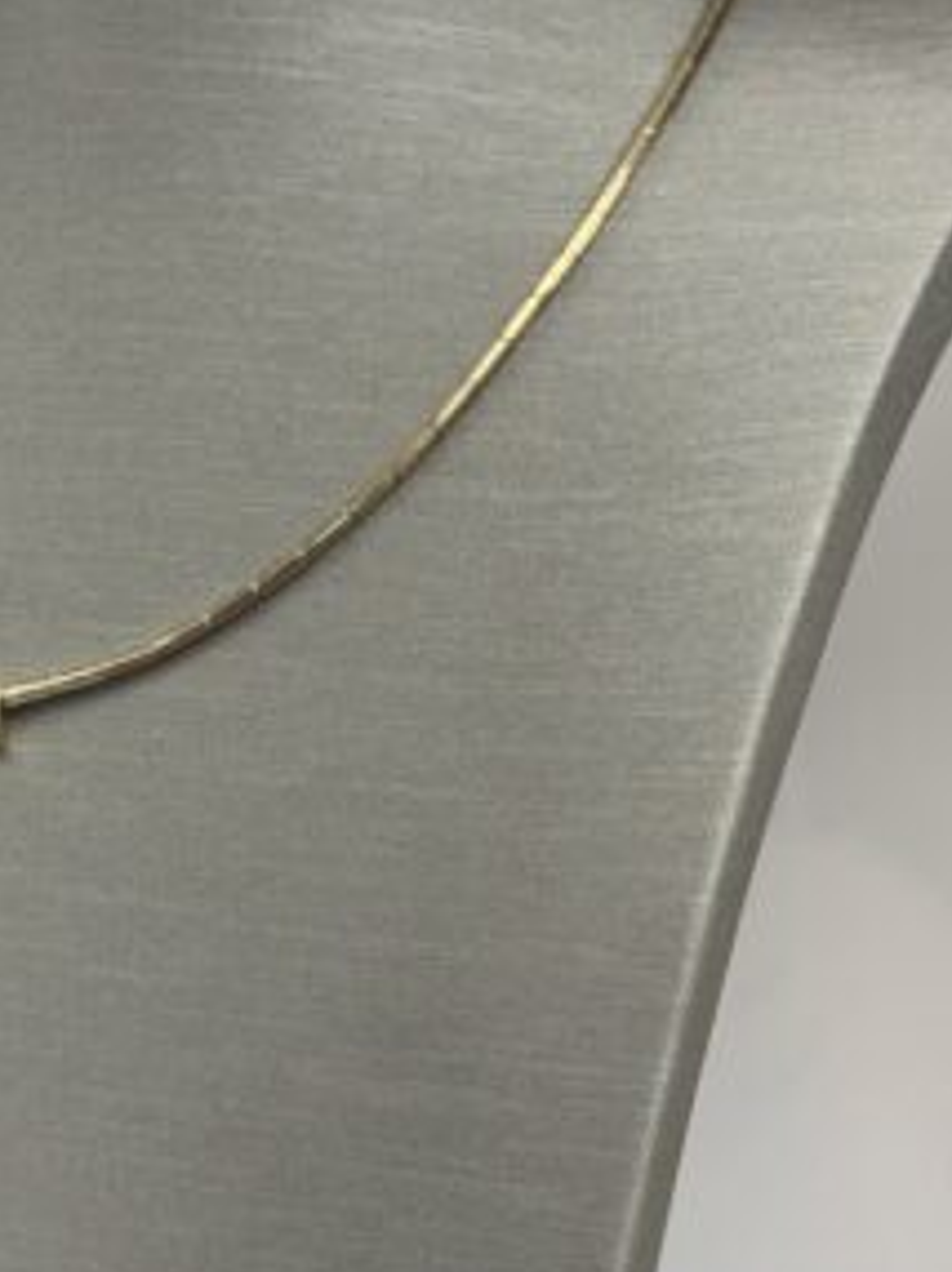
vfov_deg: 20.9
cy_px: 587
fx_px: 3452
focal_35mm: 94
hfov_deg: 15.5
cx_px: 71
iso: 64
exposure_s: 1/170
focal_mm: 6.76
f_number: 1.78
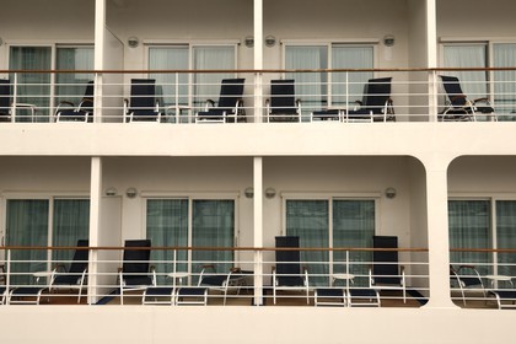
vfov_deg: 36.9
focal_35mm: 36
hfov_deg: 53.1
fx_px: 516
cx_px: 258
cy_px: 172
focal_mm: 24
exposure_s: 1/60
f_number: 13
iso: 100
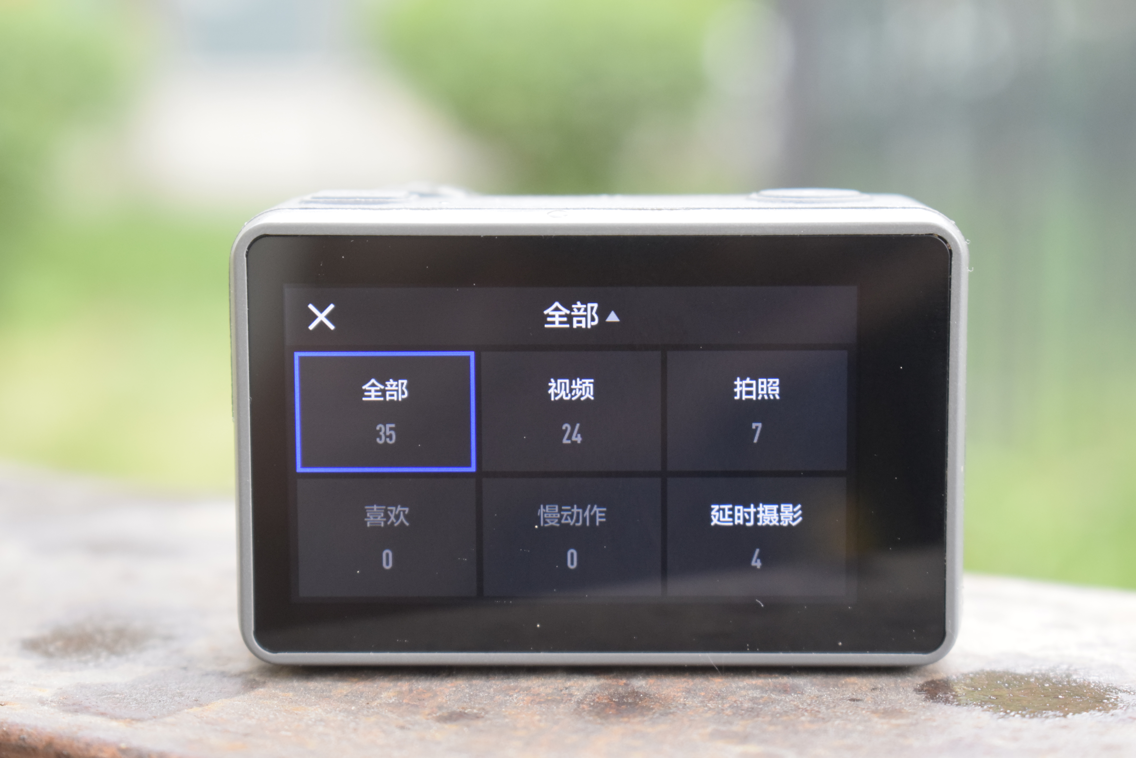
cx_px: 568
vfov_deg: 17.5
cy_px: 379
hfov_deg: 26.0
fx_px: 2461
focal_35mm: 78
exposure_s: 1/125
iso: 1600
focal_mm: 52
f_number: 5.6
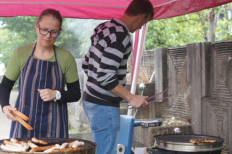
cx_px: 116
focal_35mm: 75
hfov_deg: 27.0
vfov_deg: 18.2
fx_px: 483
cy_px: 77
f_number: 4
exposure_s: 1/160
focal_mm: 50
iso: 250
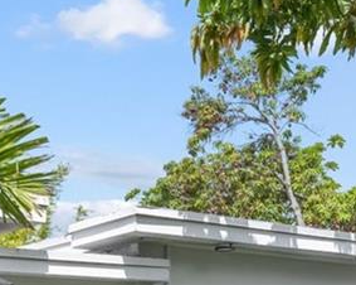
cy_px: 361
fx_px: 895
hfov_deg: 21.1
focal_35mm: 85
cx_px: -60
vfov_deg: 17.1
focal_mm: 16
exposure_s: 1/500
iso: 250
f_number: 7.1
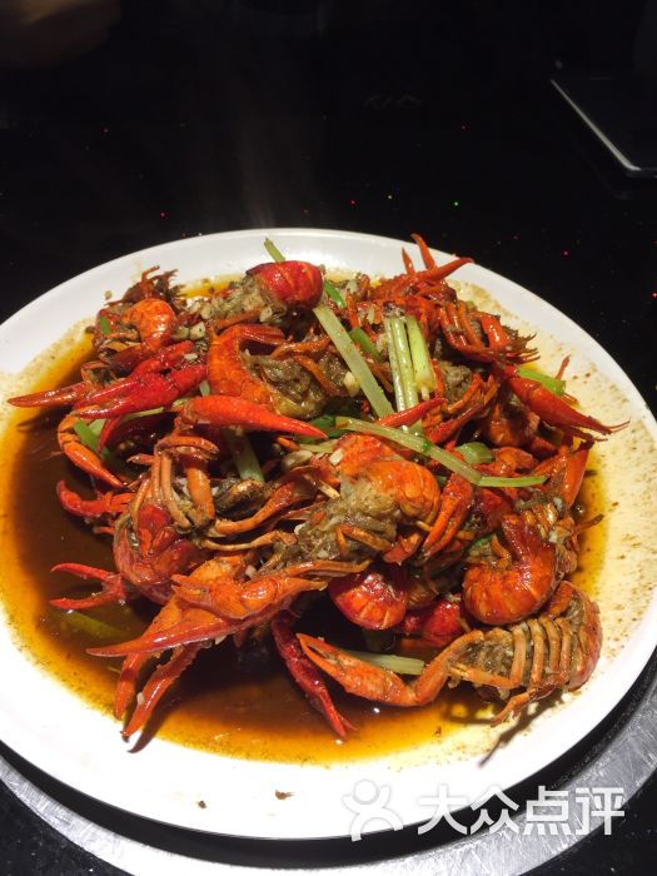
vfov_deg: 61.7
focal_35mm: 29
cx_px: 328
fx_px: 734
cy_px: 438
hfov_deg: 48.2
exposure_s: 1/100
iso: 50
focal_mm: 4.15
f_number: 2.2
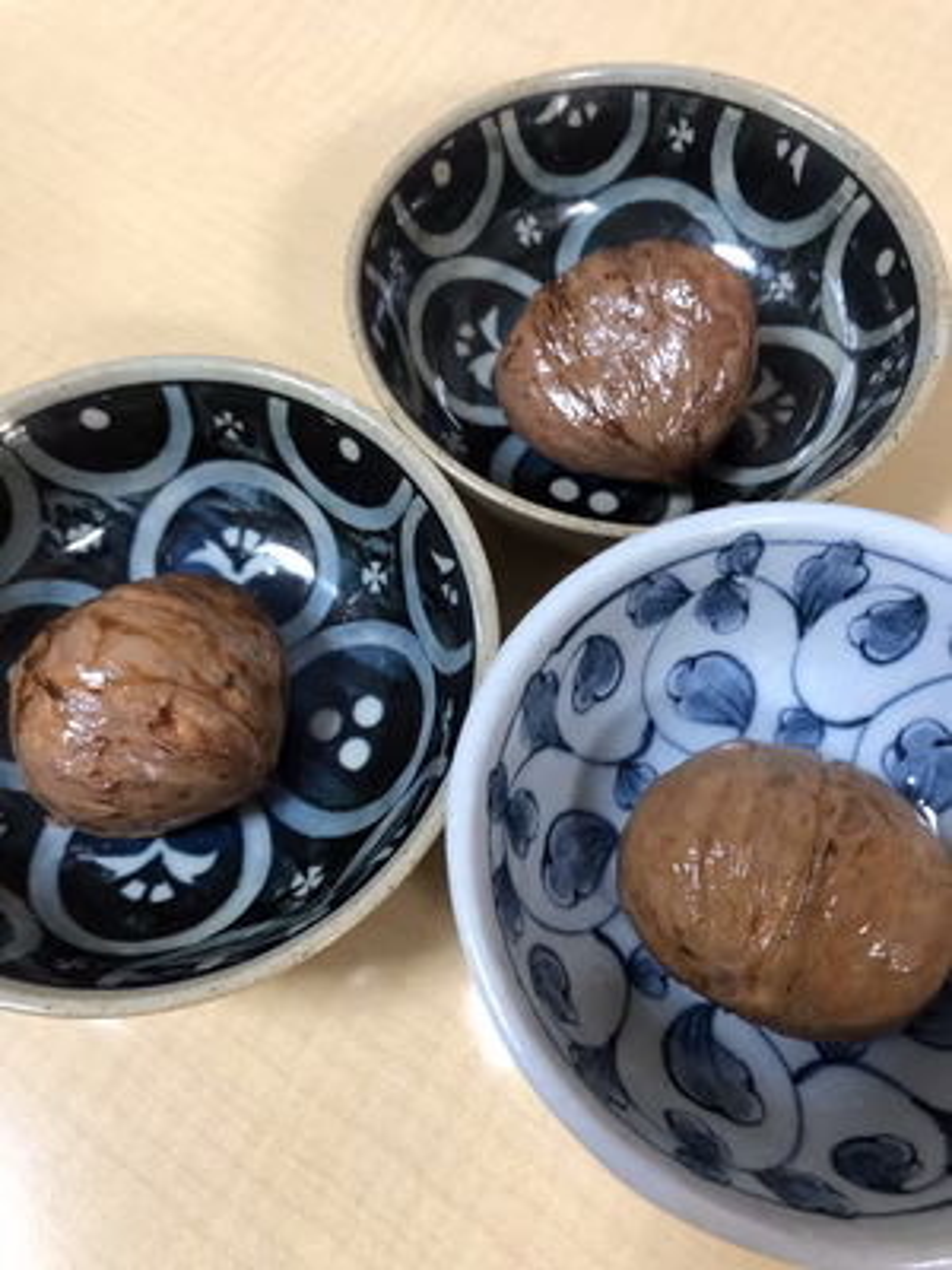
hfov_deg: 49.7
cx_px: 476
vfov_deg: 63.4
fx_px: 1027
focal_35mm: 28
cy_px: 635
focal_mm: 4
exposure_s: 1/17
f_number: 1.8
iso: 50
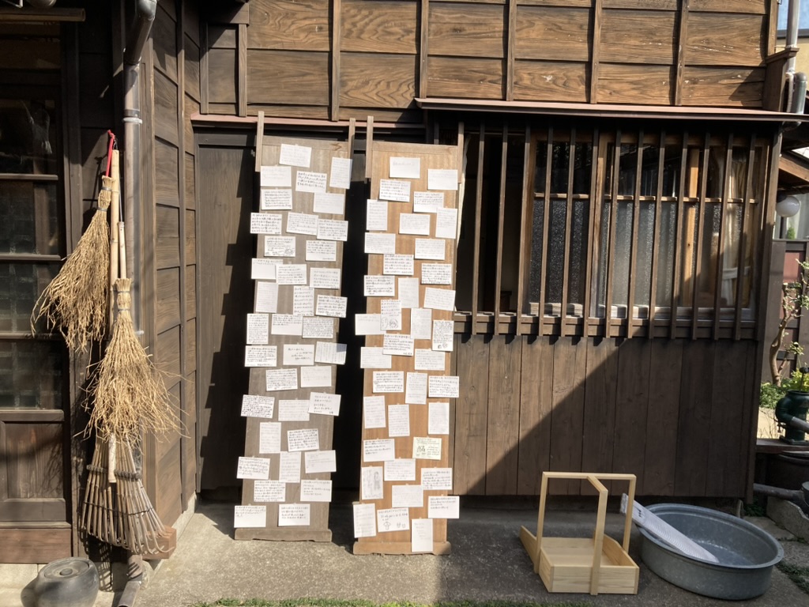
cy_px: 304
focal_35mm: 28
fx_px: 654
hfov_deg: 63.4
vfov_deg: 49.7
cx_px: 404
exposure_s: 1/1312
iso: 20
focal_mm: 3.99
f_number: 1.8
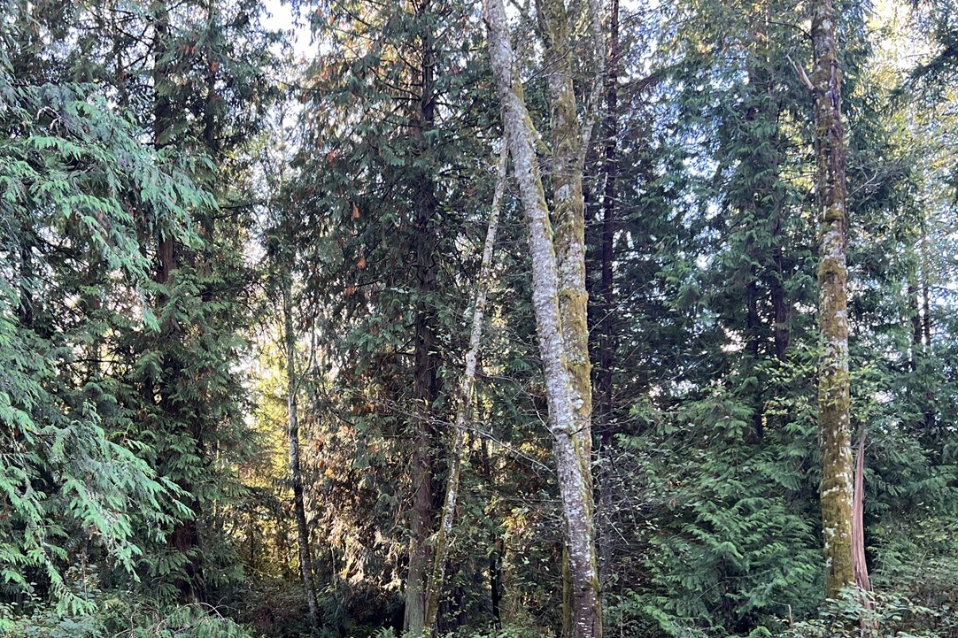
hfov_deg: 48.1
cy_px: 503
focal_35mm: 40
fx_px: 1064
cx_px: 366
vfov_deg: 32.5
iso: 125
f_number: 1.5
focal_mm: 5.7
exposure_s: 1/102
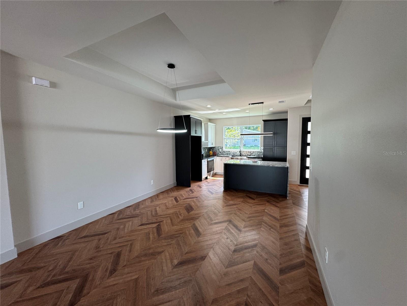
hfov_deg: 102.1
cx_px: 204
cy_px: 153
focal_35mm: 14
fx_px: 165
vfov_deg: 85.7
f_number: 2.2
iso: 160
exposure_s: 1/120
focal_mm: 2.22
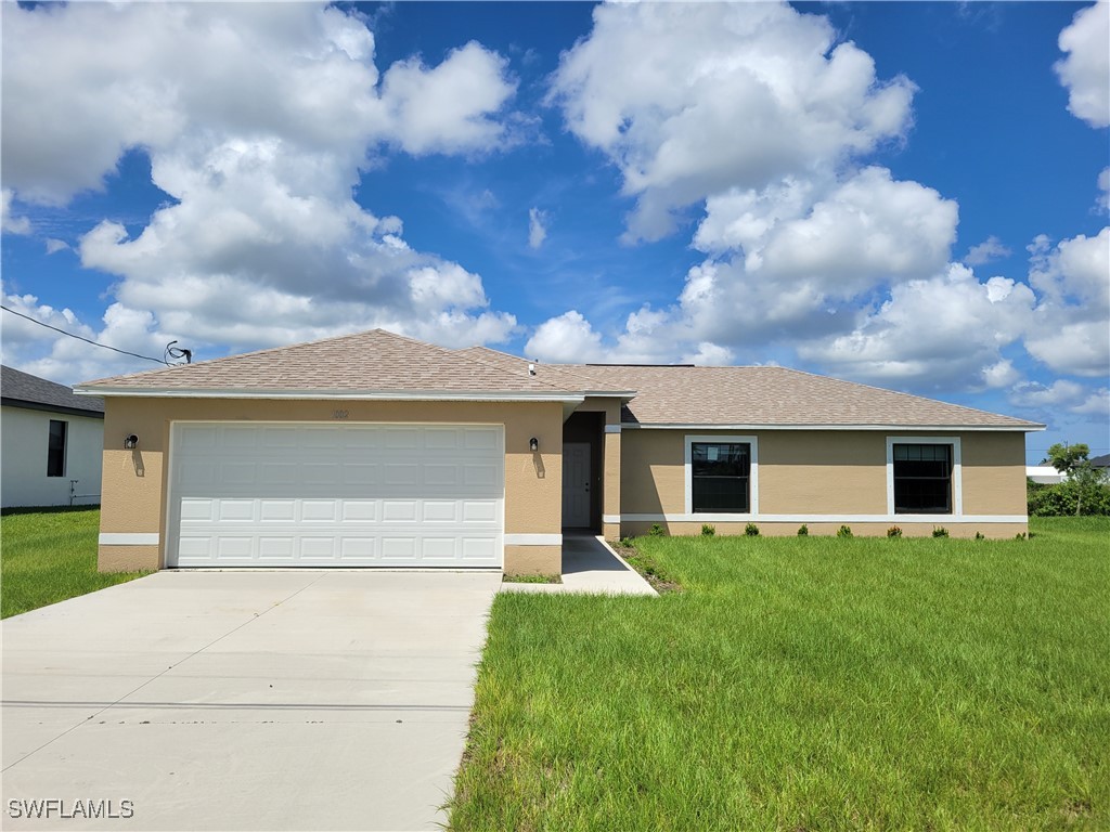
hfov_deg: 67.3
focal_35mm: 26
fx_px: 834
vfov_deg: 53.1
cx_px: 555
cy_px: 416
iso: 40
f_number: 1.8
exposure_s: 1/5702
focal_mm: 5.4
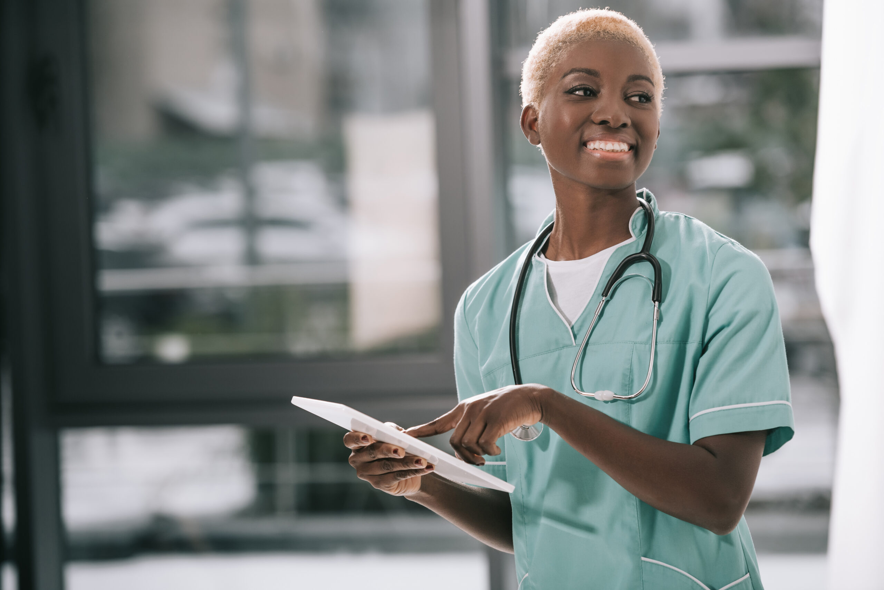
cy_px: 295
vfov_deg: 10.2
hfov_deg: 15.2
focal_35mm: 135
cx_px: 442
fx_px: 3316
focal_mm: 135
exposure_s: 1/200
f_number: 3.5
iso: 400
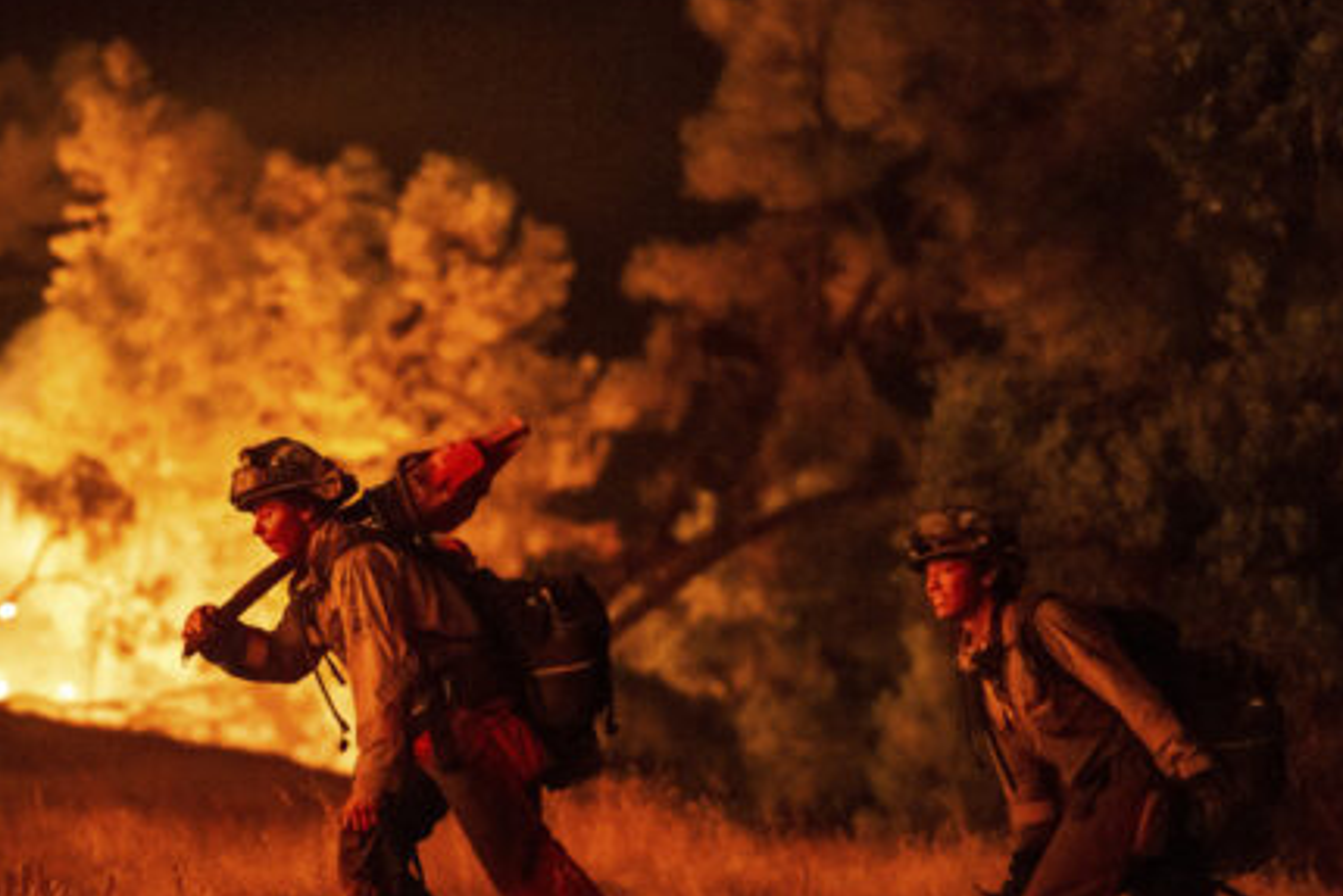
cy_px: 498
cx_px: 422
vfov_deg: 10.0
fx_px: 5112
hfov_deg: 14.9
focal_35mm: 137
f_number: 2.8
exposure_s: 1/180
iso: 25600
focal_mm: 92
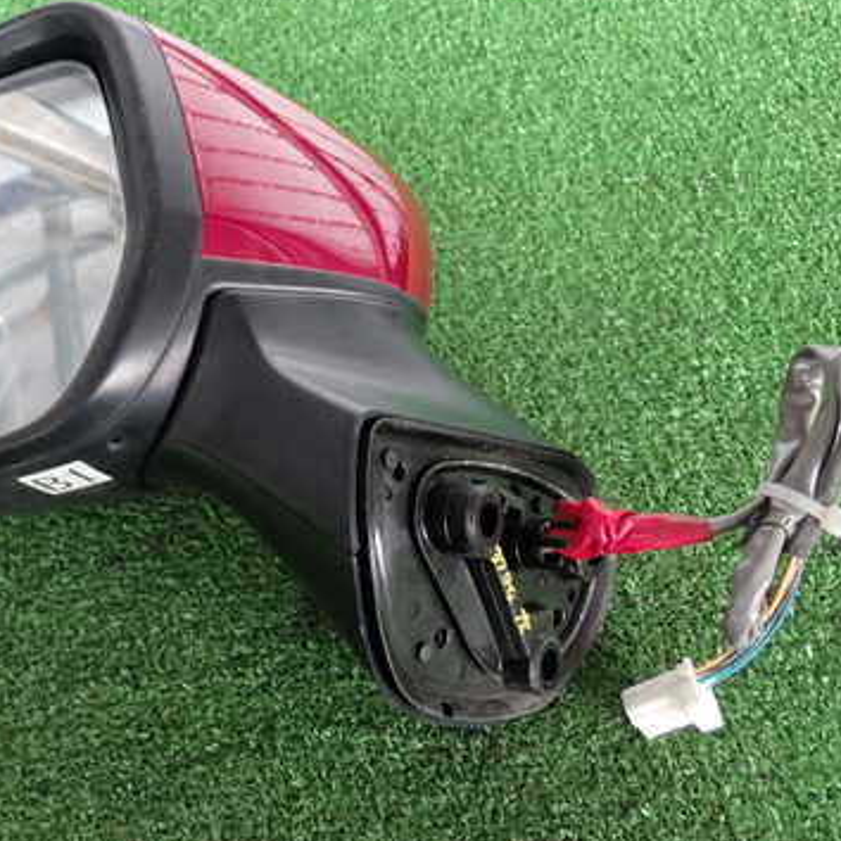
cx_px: 268
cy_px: 385
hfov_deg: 37.1
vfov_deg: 37.5
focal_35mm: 45
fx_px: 1237
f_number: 2.3
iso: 250
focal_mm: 5.4
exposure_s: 1/30
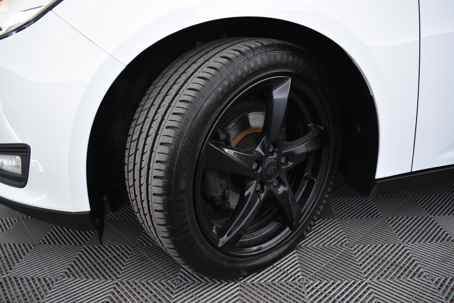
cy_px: 152
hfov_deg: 67.4
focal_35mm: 27
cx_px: 227
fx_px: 340
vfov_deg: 47.9
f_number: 3.5
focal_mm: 18
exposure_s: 1/30
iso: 1100
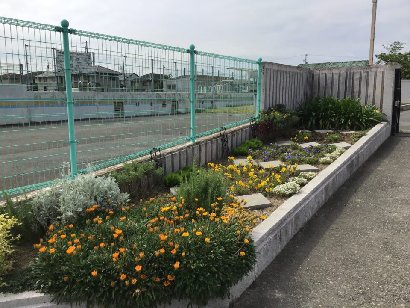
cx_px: 205
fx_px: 367
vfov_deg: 45.4
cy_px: 154
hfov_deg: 58.4
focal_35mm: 31
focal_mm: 3.3
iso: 25
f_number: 2.4
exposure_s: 1/1597
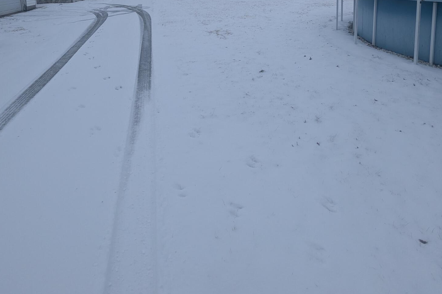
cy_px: 13
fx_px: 282
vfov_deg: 47.6
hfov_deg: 76.1
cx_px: 217
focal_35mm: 23
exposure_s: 1/1222
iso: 43
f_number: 2.2
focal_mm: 2.35
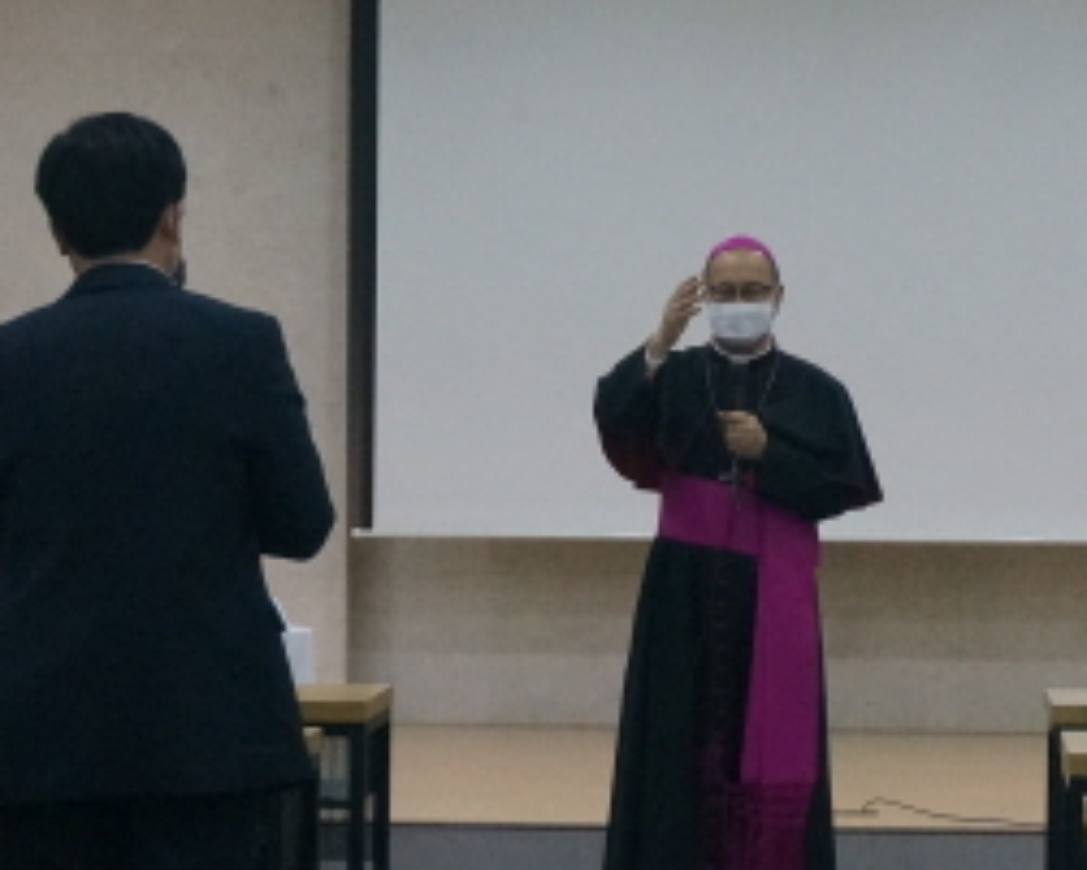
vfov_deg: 11.9
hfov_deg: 14.8
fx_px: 4184
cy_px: 333
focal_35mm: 130
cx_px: 667
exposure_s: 1/160
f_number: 5.6
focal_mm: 38
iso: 3200
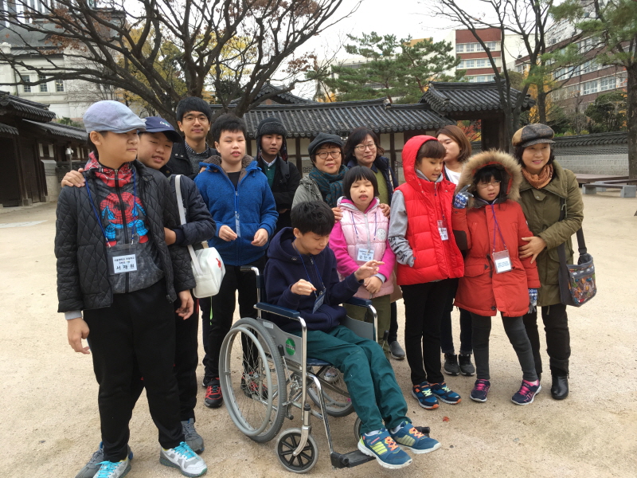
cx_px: 318
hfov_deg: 61.7
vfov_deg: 48.2
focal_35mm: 29
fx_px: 534
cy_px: 239
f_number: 2.2
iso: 40
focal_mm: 4.15
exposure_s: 1/120
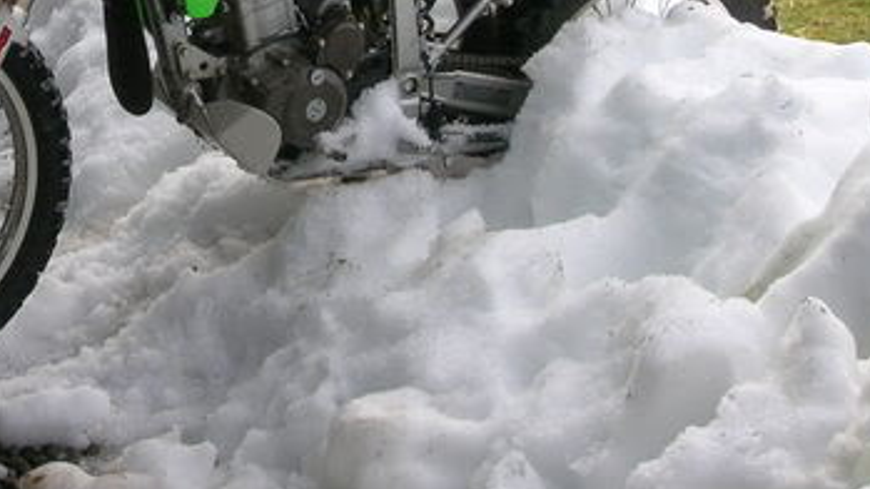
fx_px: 2652
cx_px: 227
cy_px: 27
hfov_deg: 18.5
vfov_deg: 10.5
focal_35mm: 115
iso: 50
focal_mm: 7.7
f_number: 5.4
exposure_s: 1/74.3
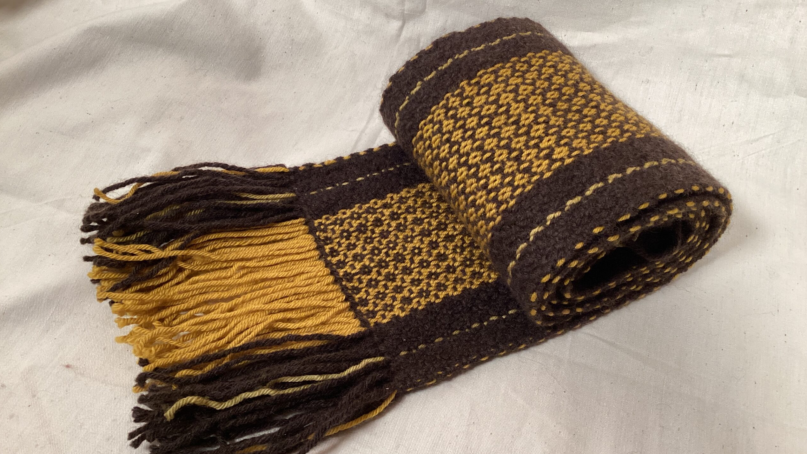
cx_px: 404
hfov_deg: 58.0
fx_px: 727
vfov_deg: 34.6
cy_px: 203
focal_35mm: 34
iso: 250
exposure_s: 1/60
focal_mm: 3.3
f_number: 2.4
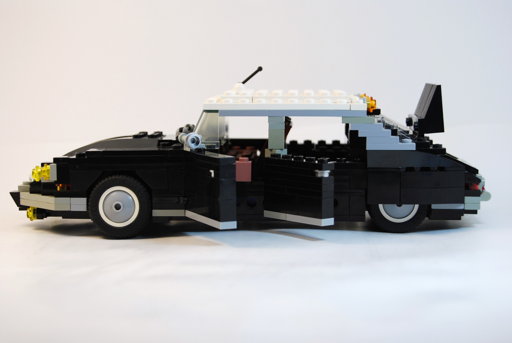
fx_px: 1111
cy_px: 172
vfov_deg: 17.5
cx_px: 256
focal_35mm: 78
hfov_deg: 26.0
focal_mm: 52
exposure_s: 1/100
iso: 200
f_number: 5.6
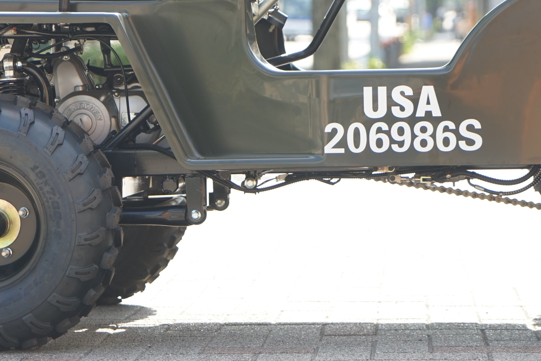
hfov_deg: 13.4
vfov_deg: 8.9
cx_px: 359
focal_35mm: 153
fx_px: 2299
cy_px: 72
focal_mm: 63
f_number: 4
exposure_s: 1/80
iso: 160
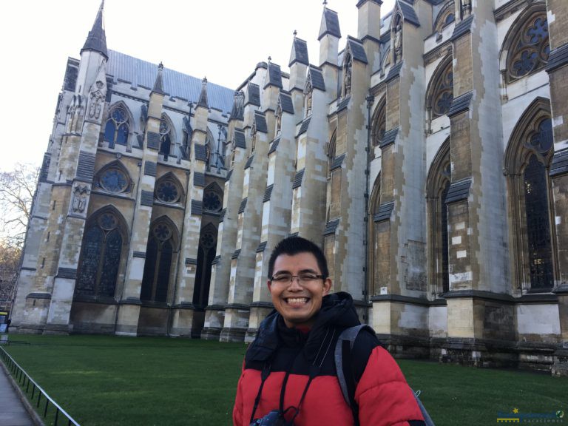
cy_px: 213
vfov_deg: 48.2
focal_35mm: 29
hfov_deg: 61.7
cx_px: 284
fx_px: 476
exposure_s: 1/135
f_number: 2.2
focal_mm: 4.15
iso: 25
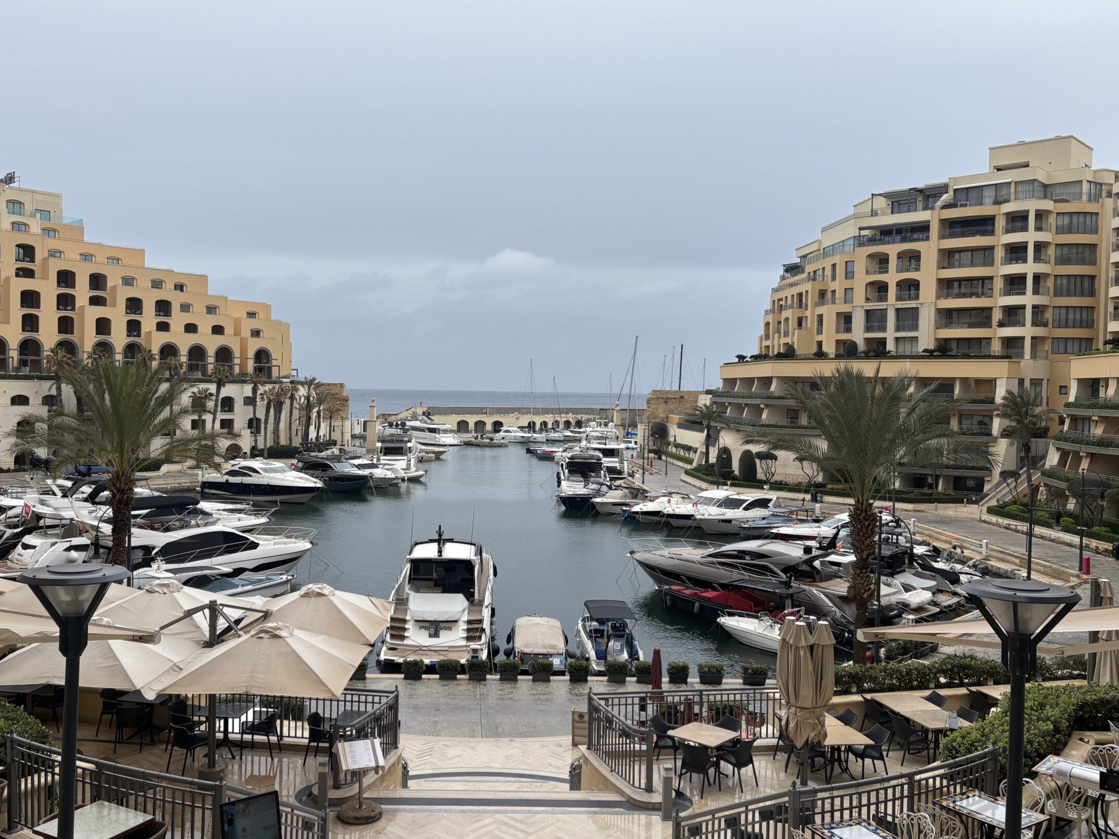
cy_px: 406
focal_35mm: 31
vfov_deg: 45.4
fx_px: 1002
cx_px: 492
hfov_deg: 58.2
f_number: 1.6
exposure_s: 1/3205
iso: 50
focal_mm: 5.96
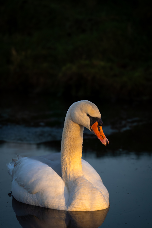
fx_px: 2533
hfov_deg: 3.4
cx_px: 76
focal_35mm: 400
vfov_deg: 5.2
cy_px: 114
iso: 320
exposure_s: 1/1000
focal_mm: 400
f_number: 6.3
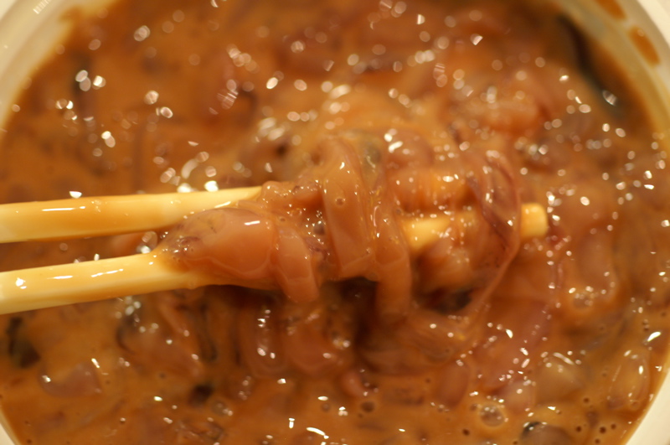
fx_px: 1394
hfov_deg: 27.0
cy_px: 222
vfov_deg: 18.1
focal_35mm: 75
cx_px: 335
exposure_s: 1/10
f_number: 3.5
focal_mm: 50
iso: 400
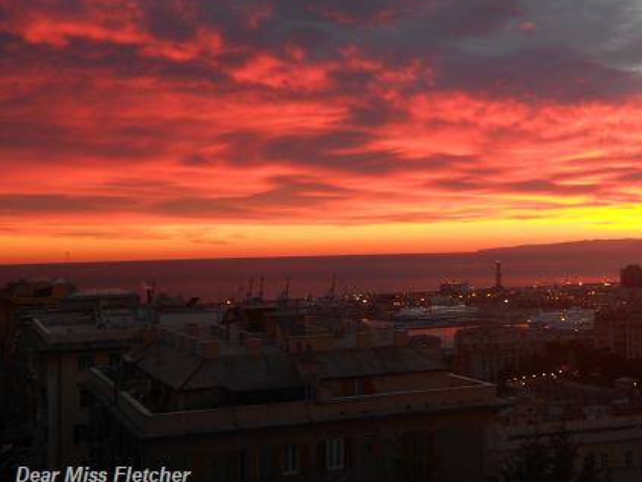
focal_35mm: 53
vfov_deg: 27.5
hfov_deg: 36.0
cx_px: 394
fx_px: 983
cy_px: 204
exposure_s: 1/20
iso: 80
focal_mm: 7.7
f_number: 4.2
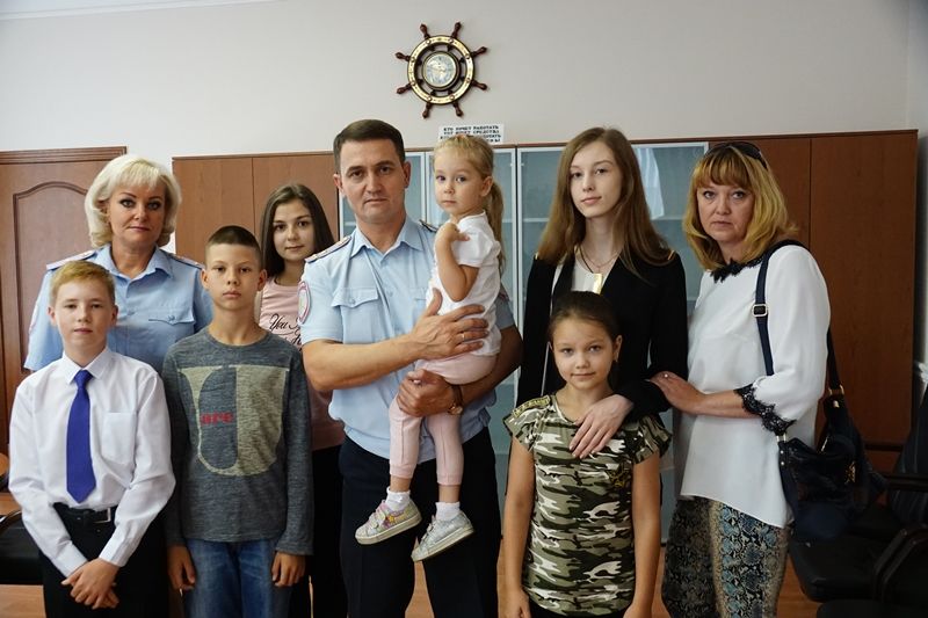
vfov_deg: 34.2
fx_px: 1005
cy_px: 309
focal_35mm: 39
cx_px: 464
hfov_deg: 49.6
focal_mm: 26
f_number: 5.6
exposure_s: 1/100
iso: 2000
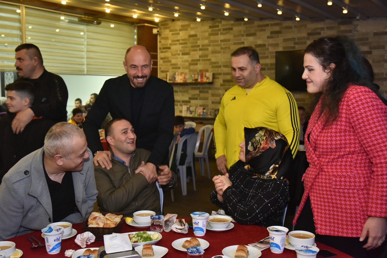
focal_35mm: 38
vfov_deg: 35.1
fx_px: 408
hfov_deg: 50.7
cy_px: 129
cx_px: 194
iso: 2500
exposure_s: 1/60
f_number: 5
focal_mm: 38
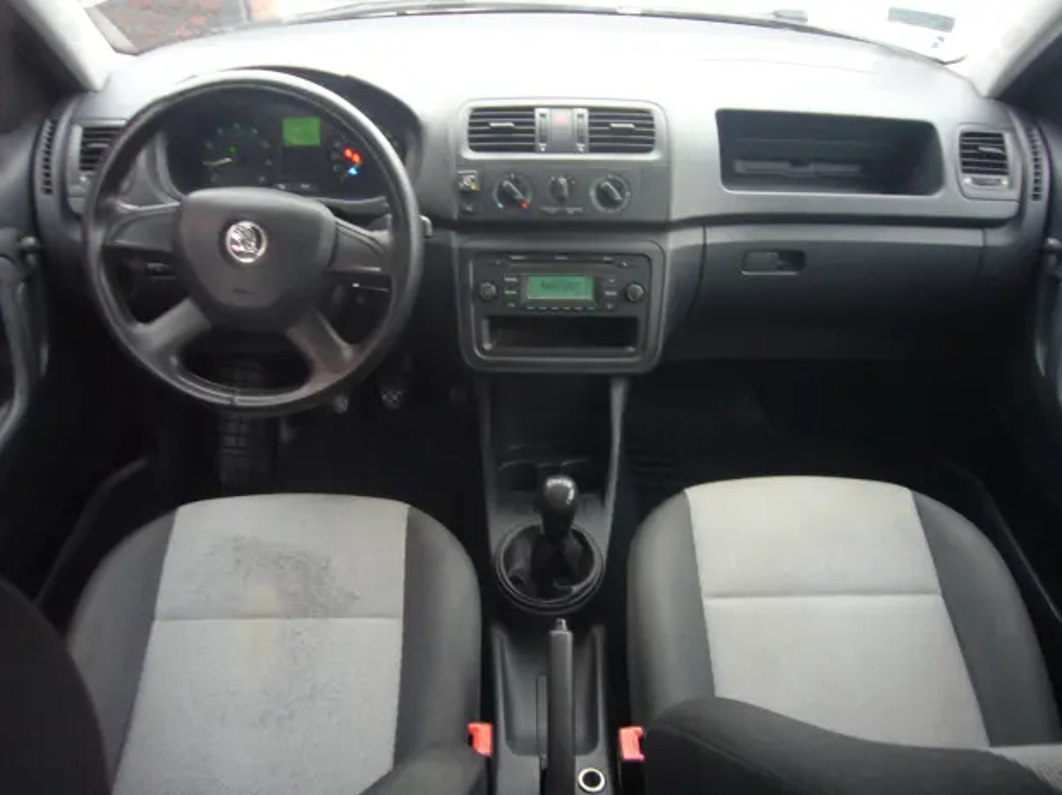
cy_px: 410
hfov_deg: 61.7
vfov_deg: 48.2
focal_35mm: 29
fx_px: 889
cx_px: 546
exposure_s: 1/15
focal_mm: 4.6
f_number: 2.8
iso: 160
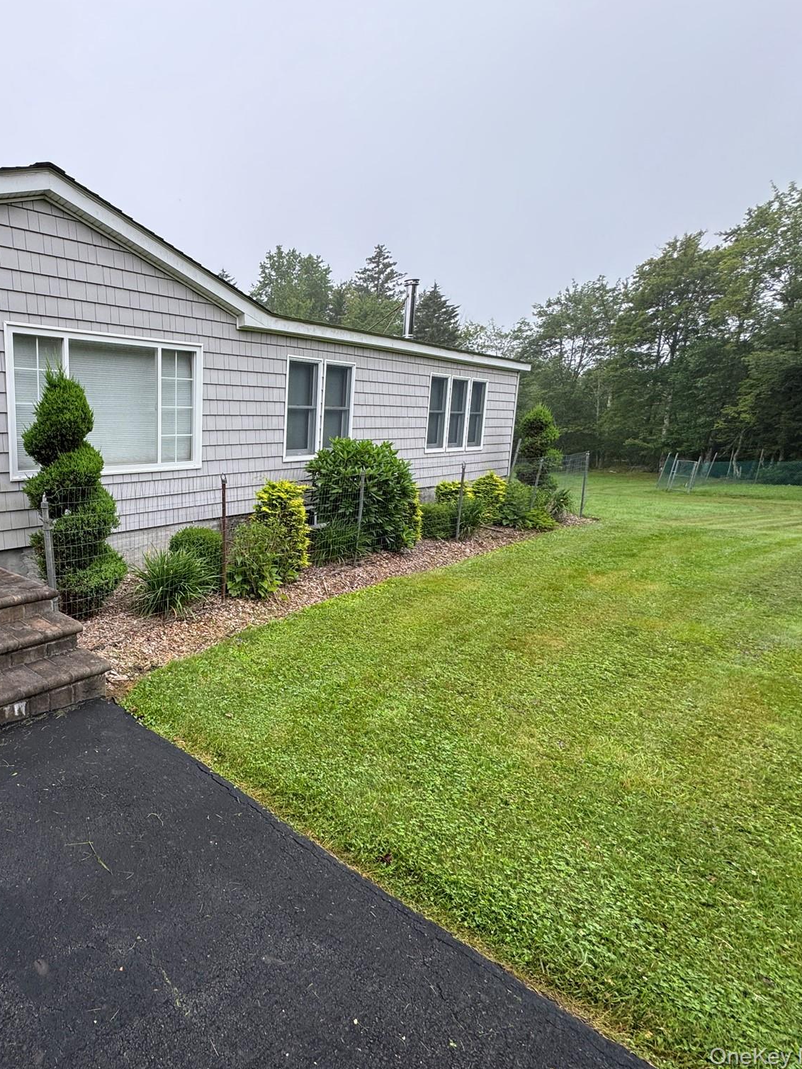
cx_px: 128
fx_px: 587
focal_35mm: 19
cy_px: 529
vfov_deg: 84.7
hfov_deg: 61.3
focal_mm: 2.22
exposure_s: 1/227
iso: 40
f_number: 2.2
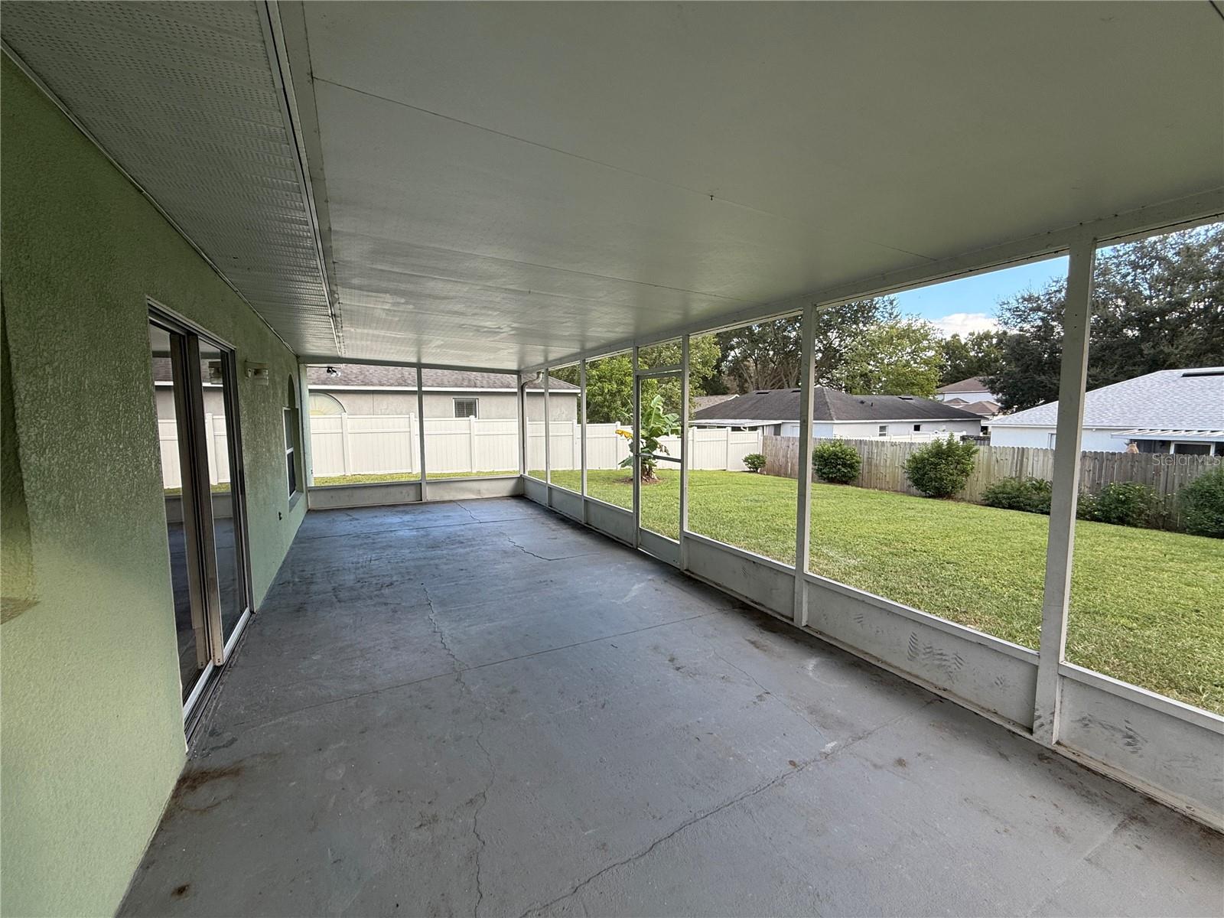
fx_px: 495
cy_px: 459
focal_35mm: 14
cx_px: 612
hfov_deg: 102.1
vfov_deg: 85.7
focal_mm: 2.22
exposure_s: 1/134
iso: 50
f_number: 2.2
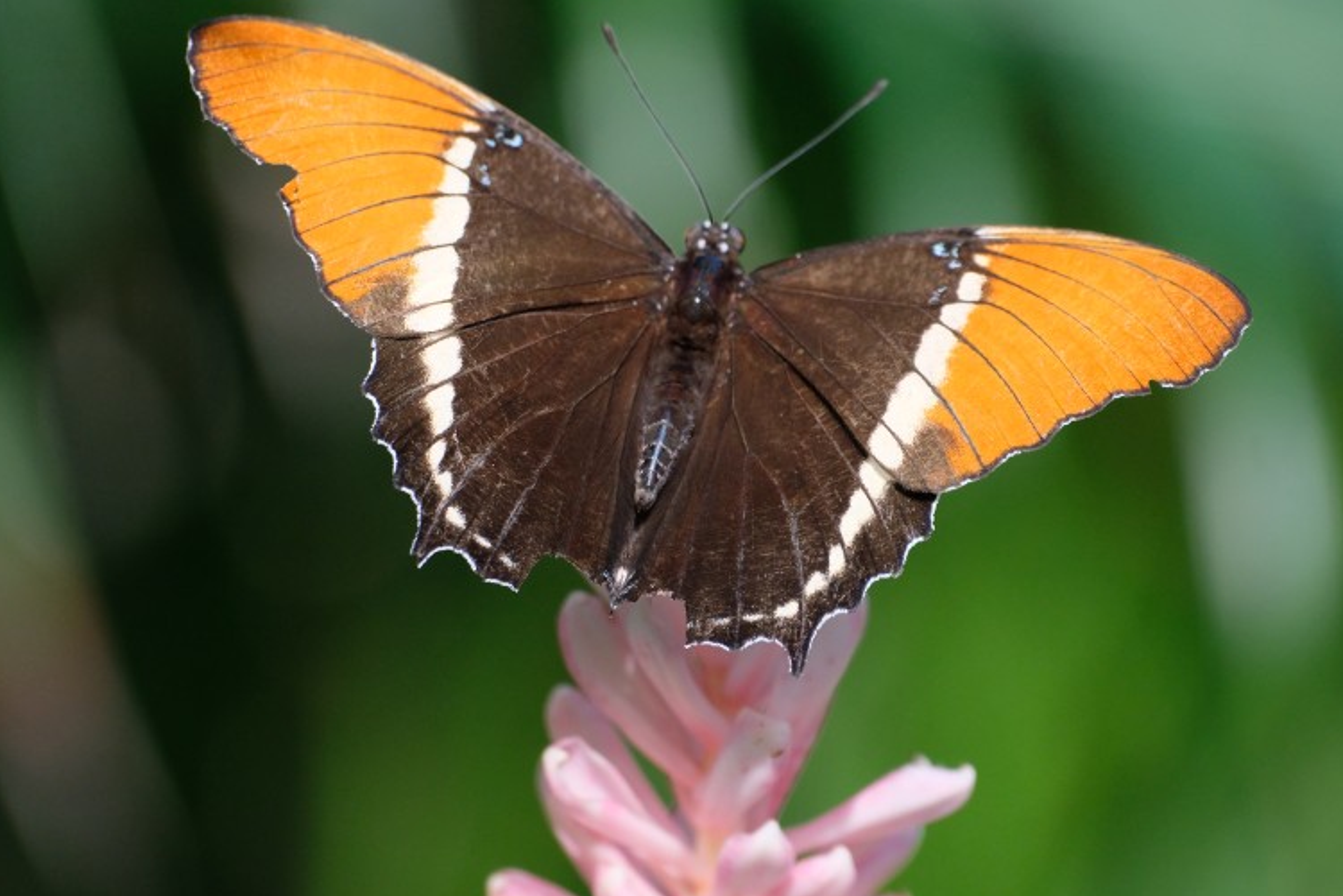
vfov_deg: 2.5
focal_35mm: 540
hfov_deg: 3.8
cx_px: 670
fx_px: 20143
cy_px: 392
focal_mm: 300
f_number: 5.6
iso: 1250
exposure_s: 1/450
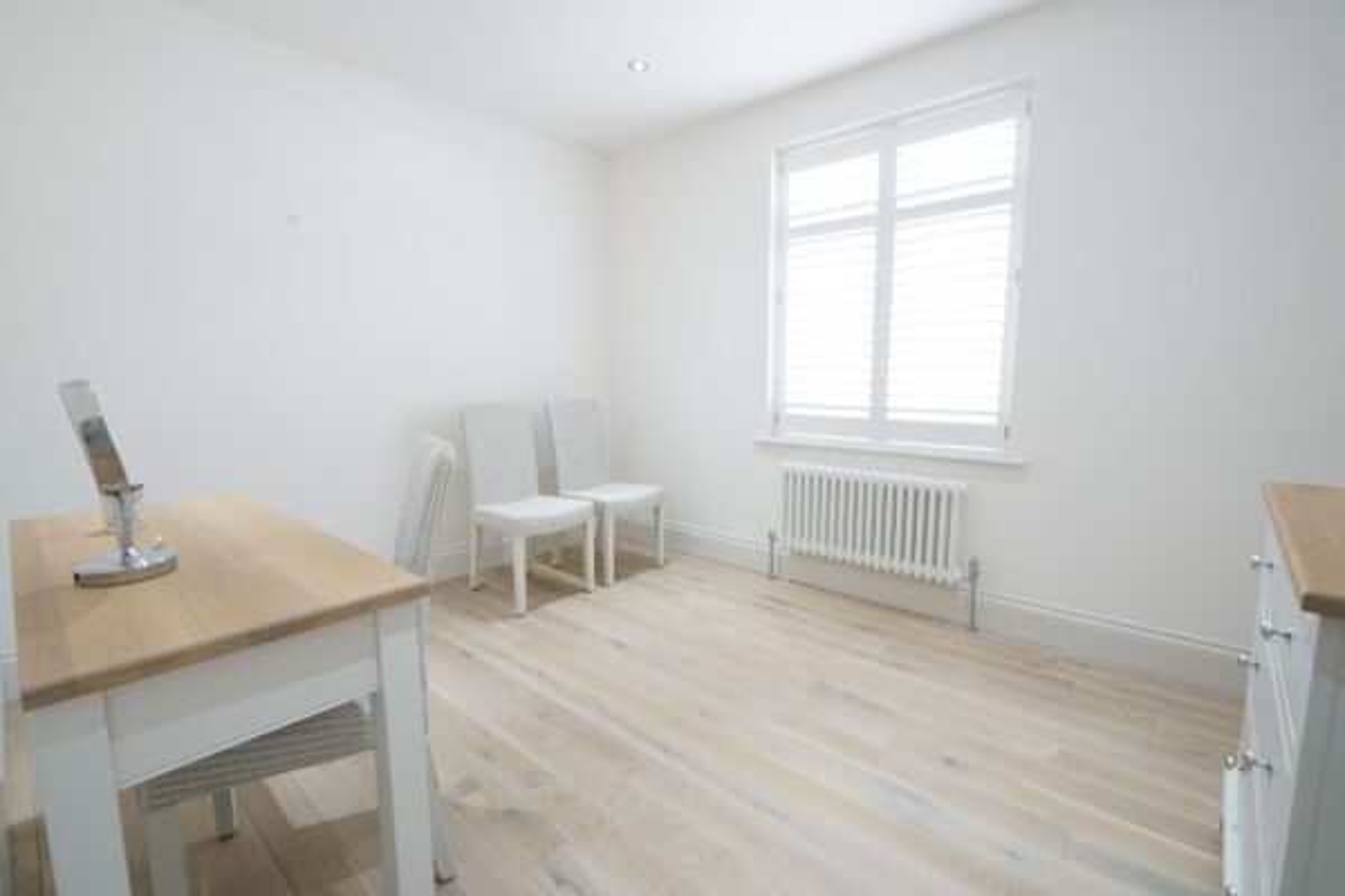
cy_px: 448
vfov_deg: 73.7
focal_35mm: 16
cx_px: 672
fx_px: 598
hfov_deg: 96.7
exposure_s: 1/4
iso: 200
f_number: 8
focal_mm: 16
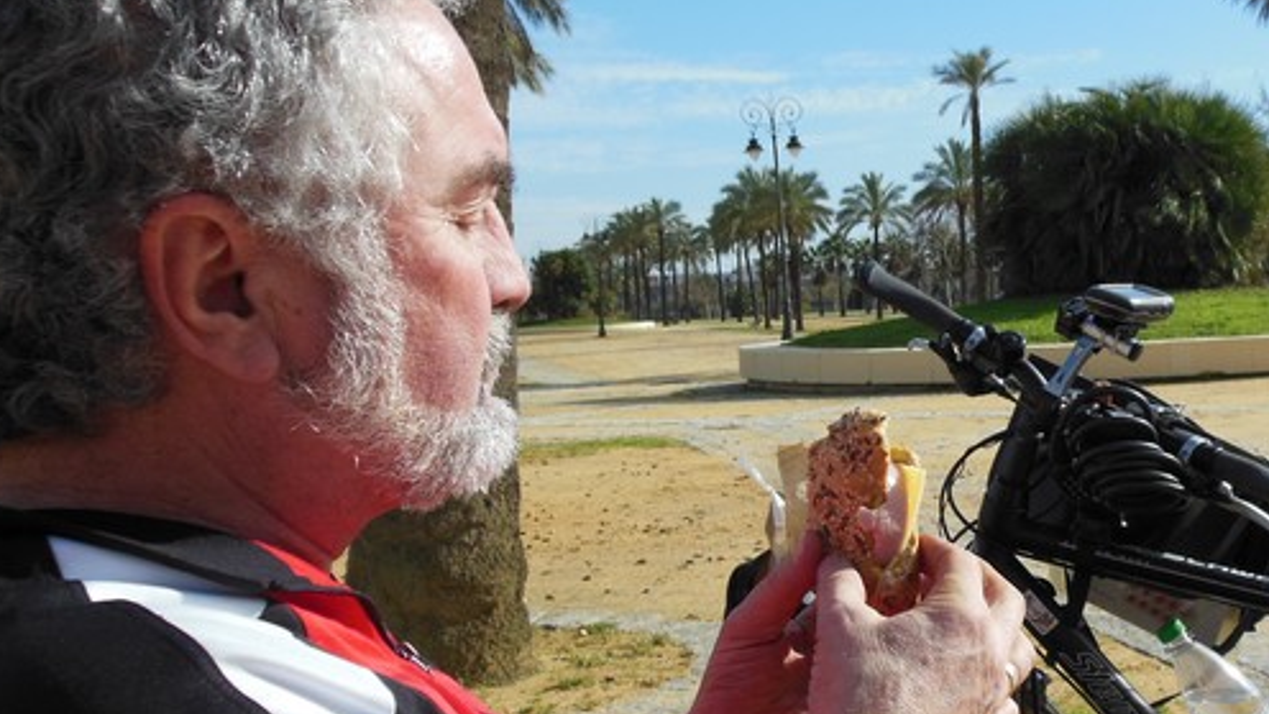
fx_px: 1716
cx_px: 944
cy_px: 407
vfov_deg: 23.5
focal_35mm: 51
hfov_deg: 39.5
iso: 125
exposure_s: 1/1500
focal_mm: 5.2
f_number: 3.3
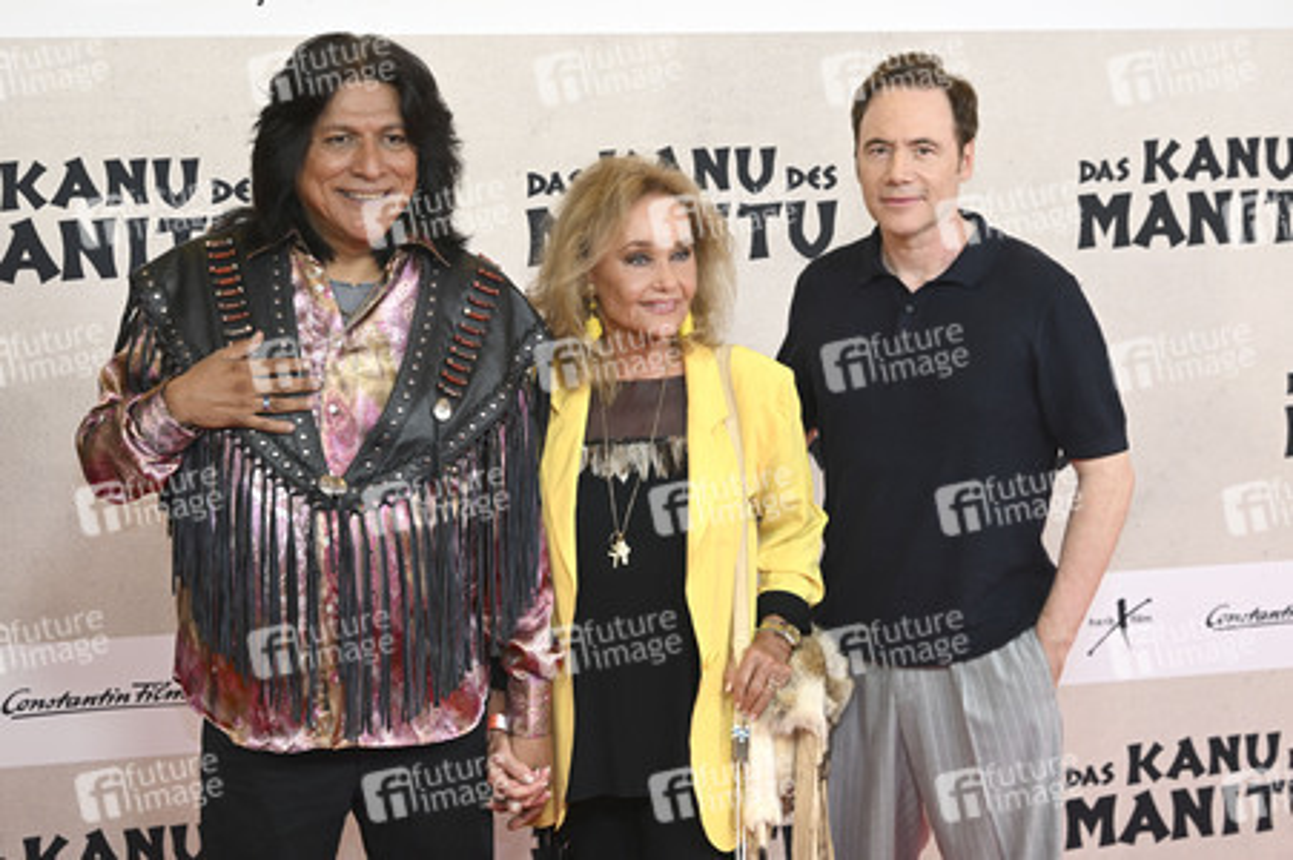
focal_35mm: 67
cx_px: 646
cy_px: 430
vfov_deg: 20.3
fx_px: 2405
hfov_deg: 30.1
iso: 800
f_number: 5.6
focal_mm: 67
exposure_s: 1/160
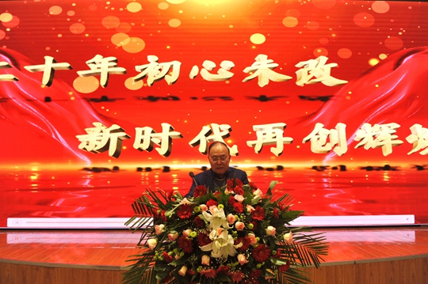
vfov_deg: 47.8
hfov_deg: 67.4
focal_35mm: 27
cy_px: 142
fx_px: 321
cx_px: 214
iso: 800
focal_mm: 27
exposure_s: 1/125
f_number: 5
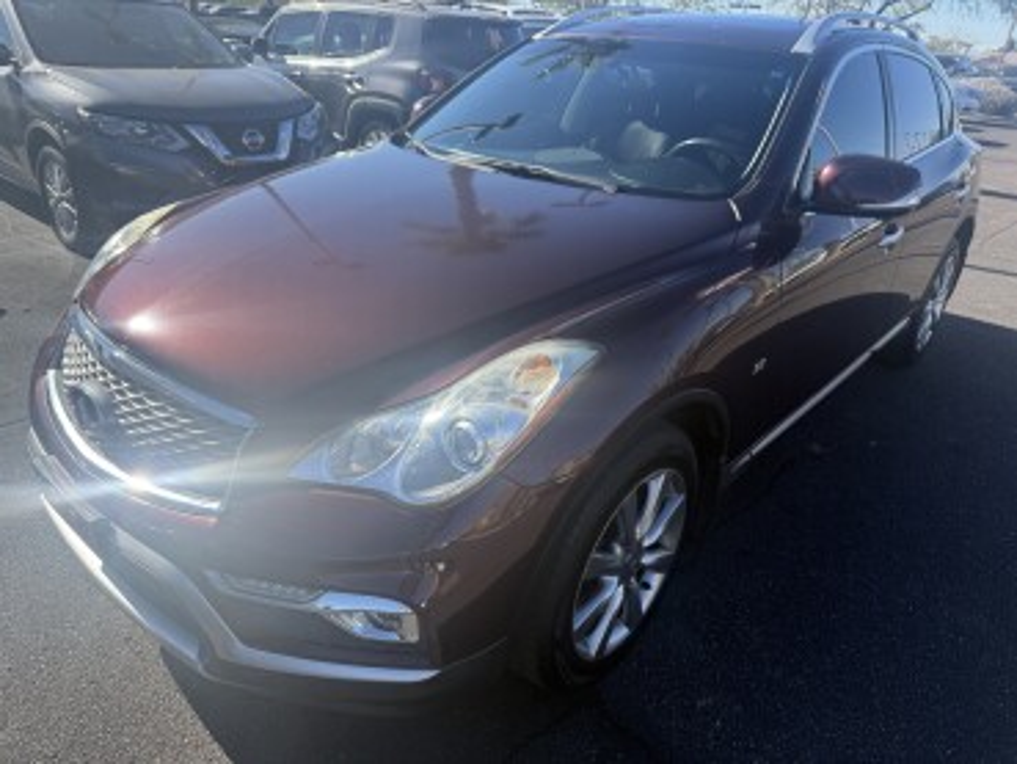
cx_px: 508
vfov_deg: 56.8
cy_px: 382
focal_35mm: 24
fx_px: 705
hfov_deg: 71.6
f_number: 1.78
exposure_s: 1/3021
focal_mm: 6.76
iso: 100
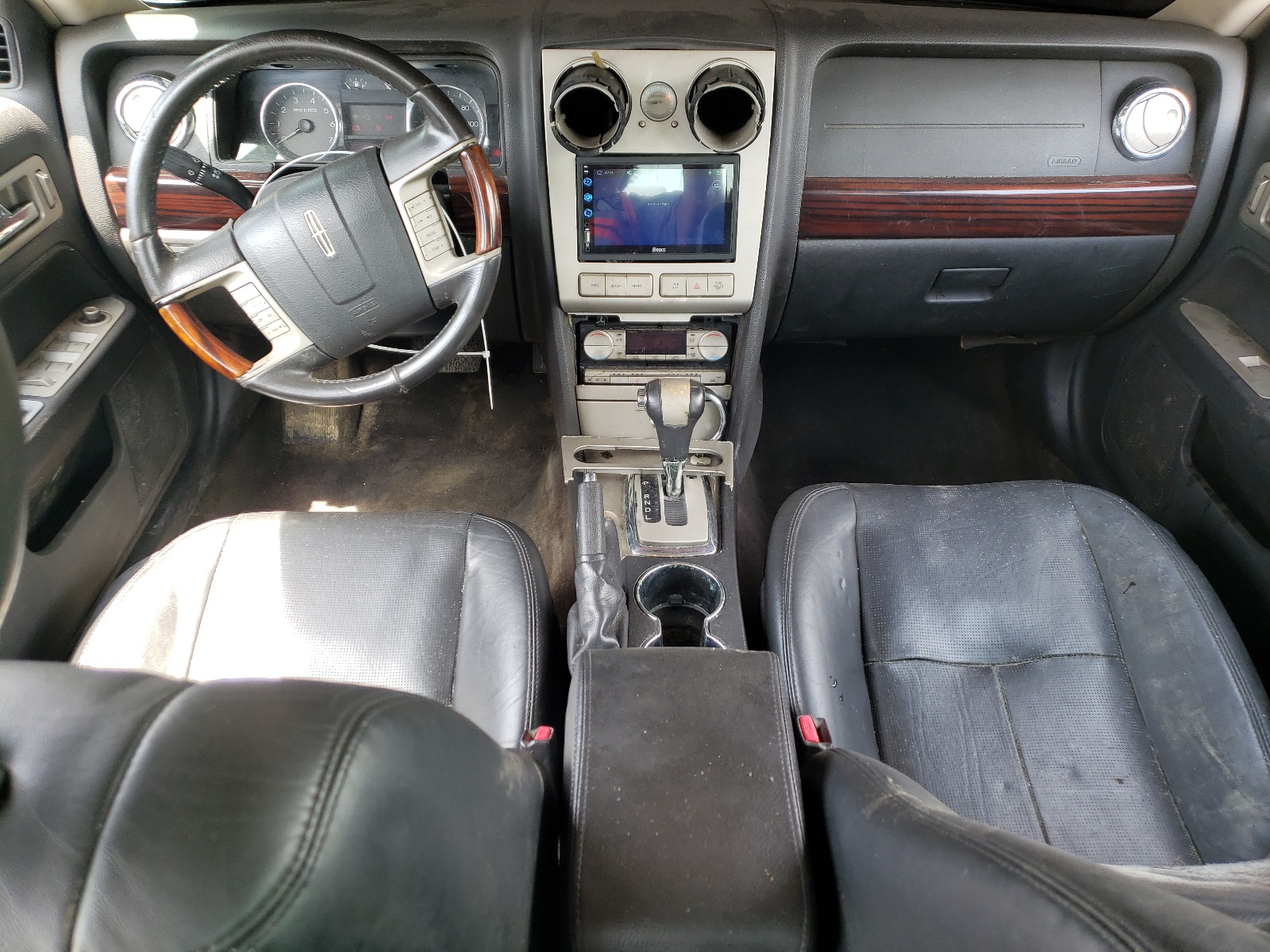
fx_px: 954
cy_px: 476
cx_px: 635
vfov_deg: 53.1
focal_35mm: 26
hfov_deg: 67.3
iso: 50
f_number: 1.5
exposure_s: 1/112
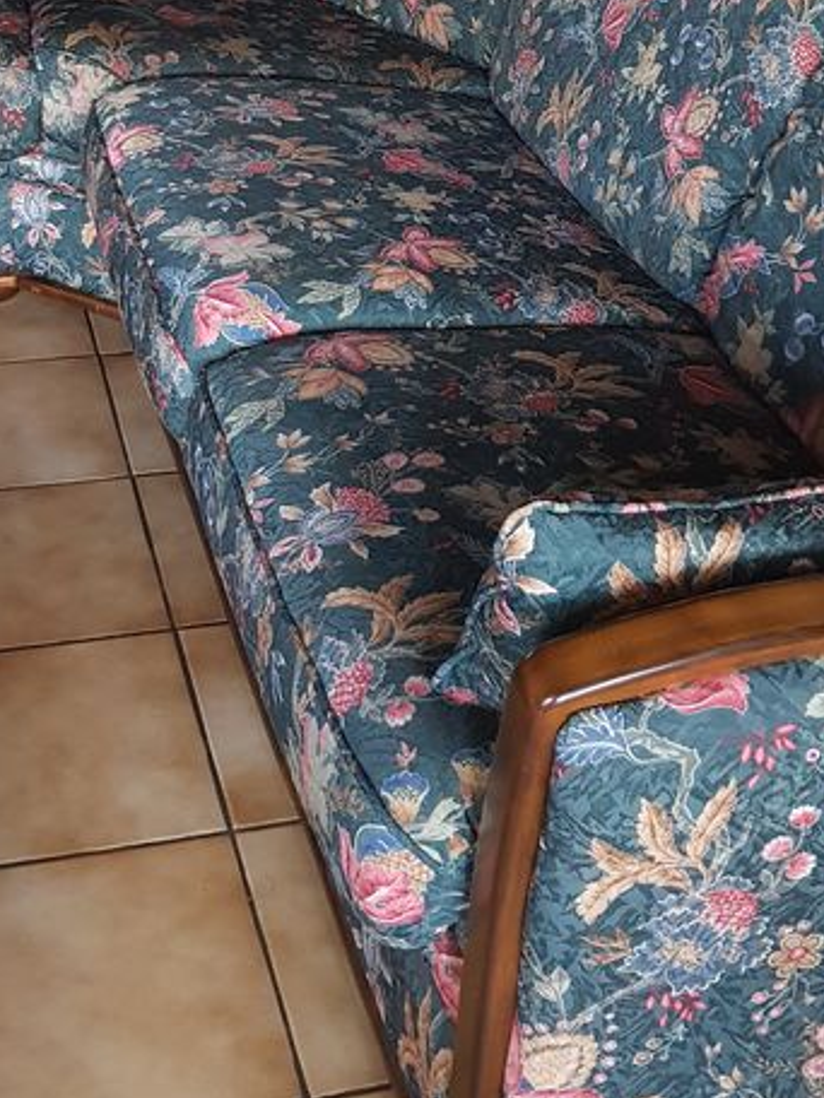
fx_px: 1809
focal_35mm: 57
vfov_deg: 32.1
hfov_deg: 25.7
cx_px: 381
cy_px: 111
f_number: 1.7
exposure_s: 1/13
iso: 200
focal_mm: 4.2
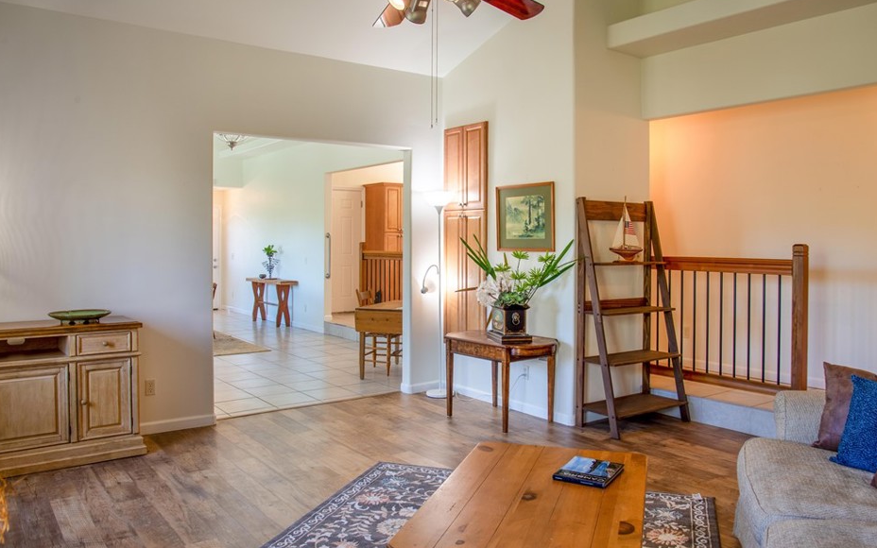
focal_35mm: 27
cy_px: 297
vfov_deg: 46.0
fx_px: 645
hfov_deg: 68.4
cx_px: 458
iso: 200
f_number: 9
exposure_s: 1/40
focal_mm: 24
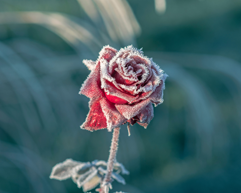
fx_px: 1031
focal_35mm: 145
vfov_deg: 10.7
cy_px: 96
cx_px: 102
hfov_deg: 13.3
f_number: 4
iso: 200
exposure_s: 1/500
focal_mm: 85
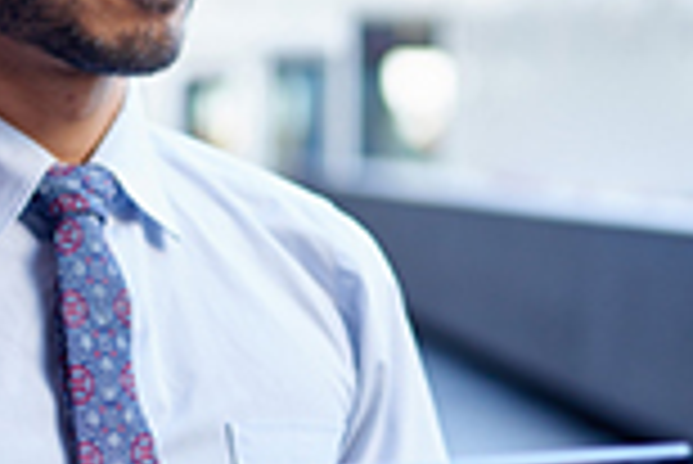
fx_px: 1965
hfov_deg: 19.1
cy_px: 149
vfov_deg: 13.4
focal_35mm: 102
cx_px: -86
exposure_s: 1/320
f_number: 1.6
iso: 200
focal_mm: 35
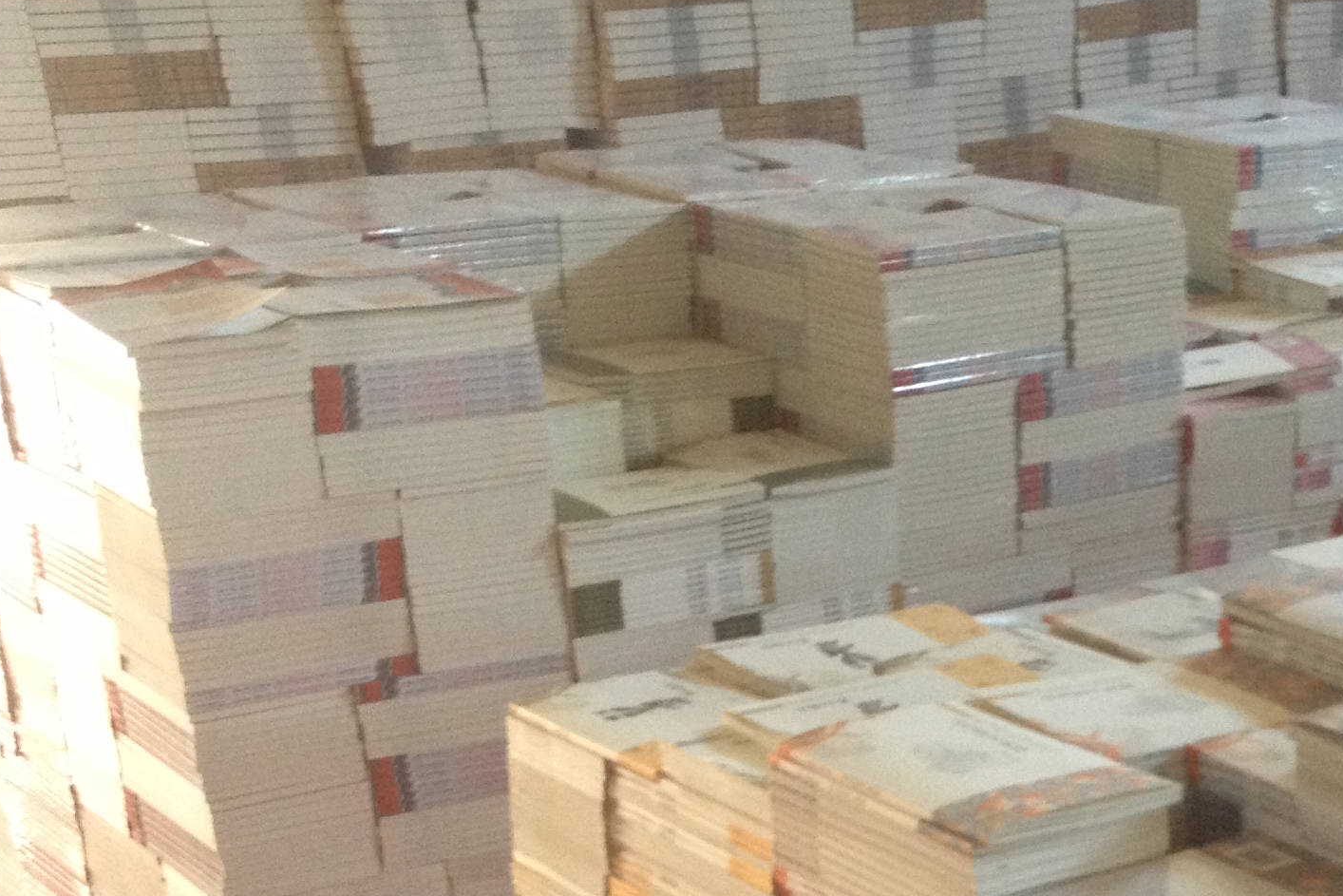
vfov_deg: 15.7
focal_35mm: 84
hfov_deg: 23.8
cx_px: 1088
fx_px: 3134
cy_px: 1071
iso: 200
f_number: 2.4
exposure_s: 1/20
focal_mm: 4.28
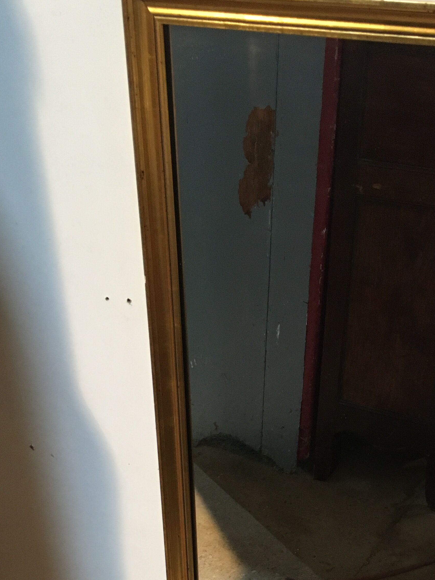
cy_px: 499
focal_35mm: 52
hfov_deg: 27.6
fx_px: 872
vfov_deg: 35.1
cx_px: 326
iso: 200
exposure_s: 1/17
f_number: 2.2
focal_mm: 4.15
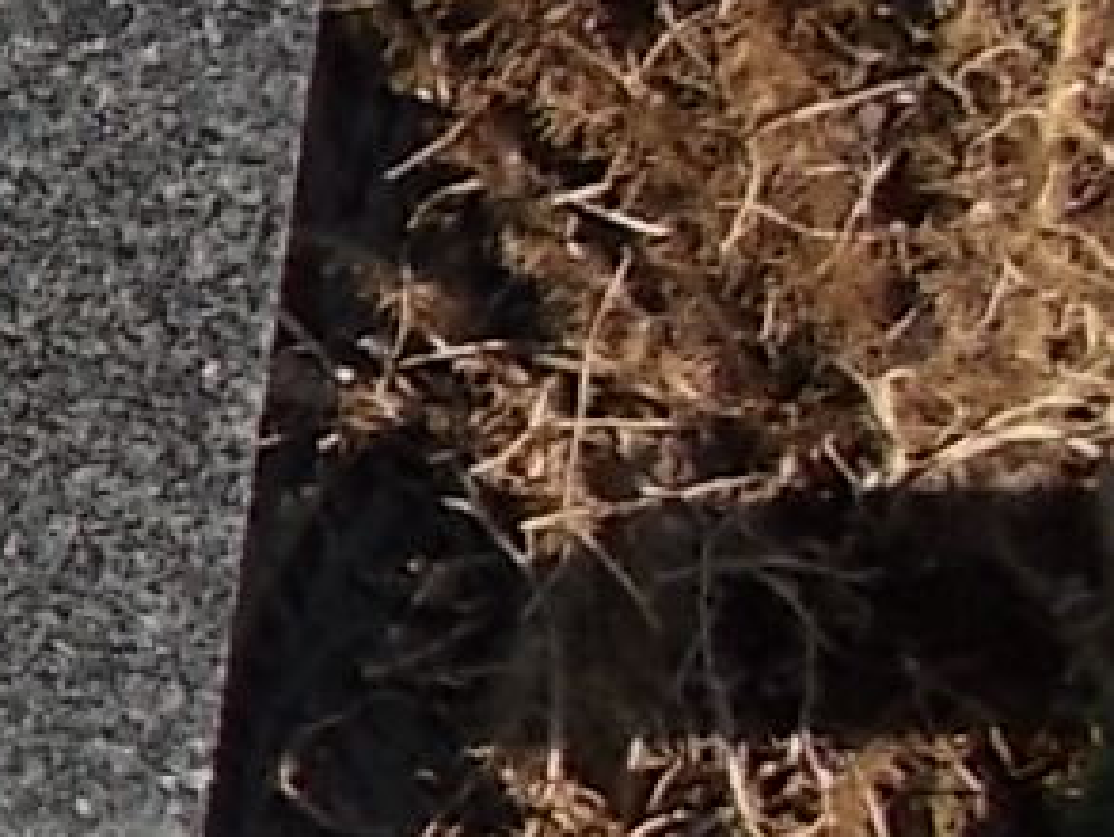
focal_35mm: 142
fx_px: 4572
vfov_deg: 10.4
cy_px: 171
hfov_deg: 11.3
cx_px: -1635
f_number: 3.2
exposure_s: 1/320
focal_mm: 4.6
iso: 80
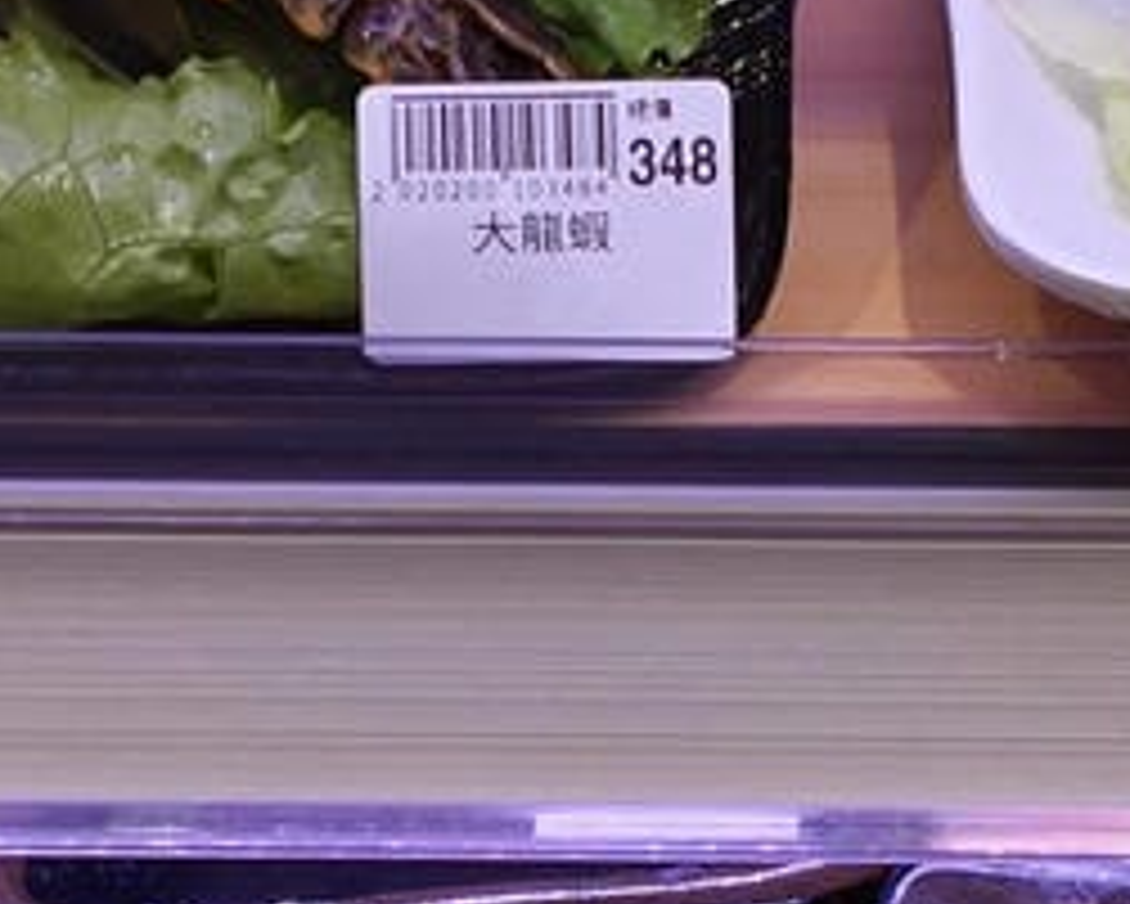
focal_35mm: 126
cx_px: 644
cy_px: 616
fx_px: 4216
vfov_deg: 12.2
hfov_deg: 15.3
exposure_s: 1/120
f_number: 1.6
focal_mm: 3.95
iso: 100
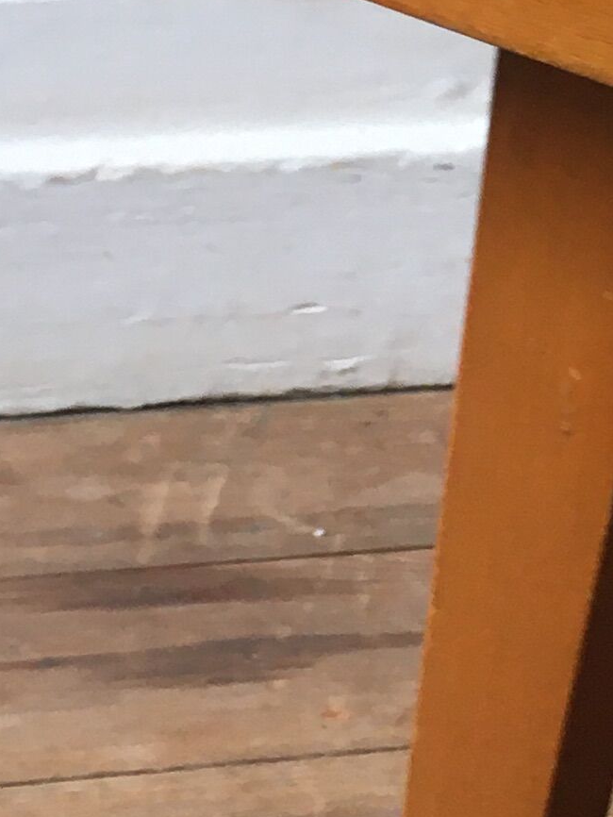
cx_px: 727
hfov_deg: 10.8
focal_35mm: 135
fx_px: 3186
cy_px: 338
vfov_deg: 14.6
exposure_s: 1/33
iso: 32
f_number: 2.2
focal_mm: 4.15
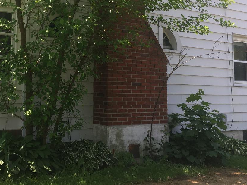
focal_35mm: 51
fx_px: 364
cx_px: 70
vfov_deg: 28.2
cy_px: 52
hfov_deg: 36.8
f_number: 2.2
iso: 25
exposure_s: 1/370
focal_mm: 4.15
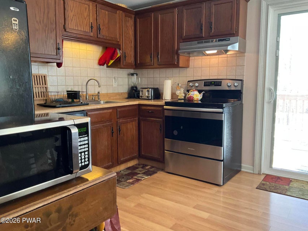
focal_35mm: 29
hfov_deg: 61.7
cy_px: 116
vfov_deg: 48.2
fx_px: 258
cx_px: 154
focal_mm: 3
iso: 125
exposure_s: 1/60
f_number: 1.8
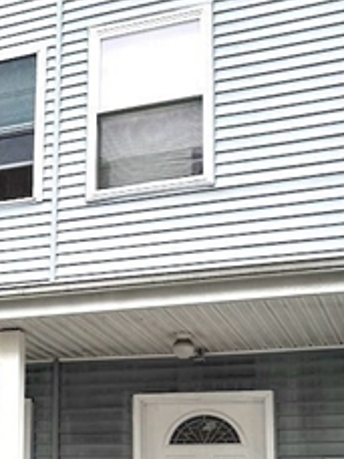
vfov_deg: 23.8
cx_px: -171
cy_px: 366
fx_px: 1073
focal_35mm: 81
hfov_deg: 16.6
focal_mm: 6.76
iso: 80
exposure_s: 1/1311
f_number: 1.78
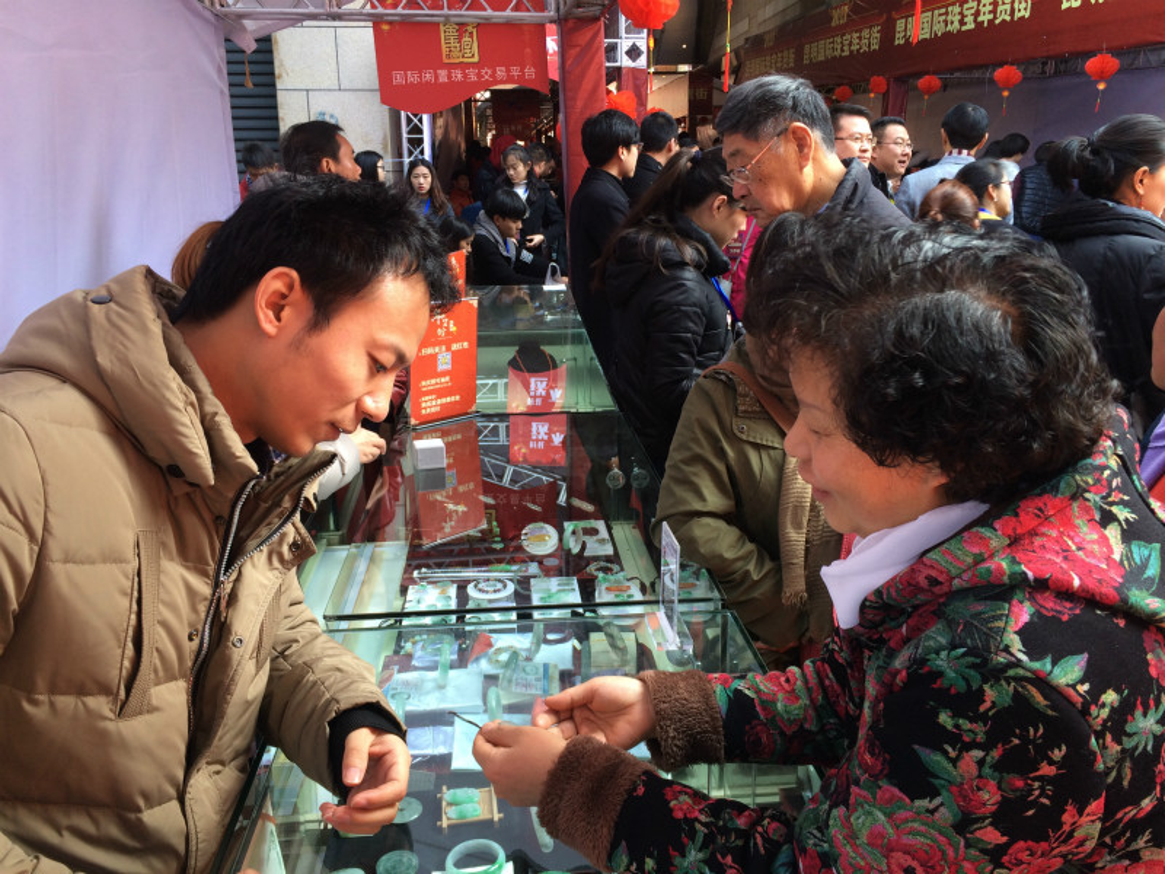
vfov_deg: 48.2
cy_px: 437
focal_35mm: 29
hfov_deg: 61.7
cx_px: 582
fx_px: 976
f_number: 2.2
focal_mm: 4.15
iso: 50
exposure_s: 1/60
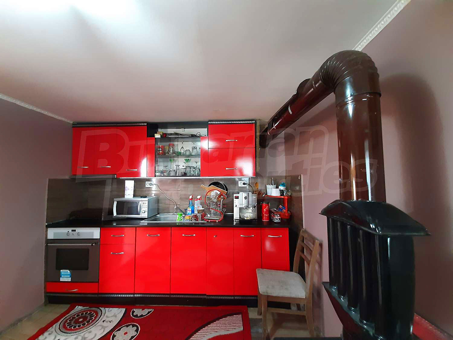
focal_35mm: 13
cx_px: 226
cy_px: 170
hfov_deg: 106.2
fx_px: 170
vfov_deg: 89.9
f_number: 2.2
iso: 400
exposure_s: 1/25
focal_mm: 1.42
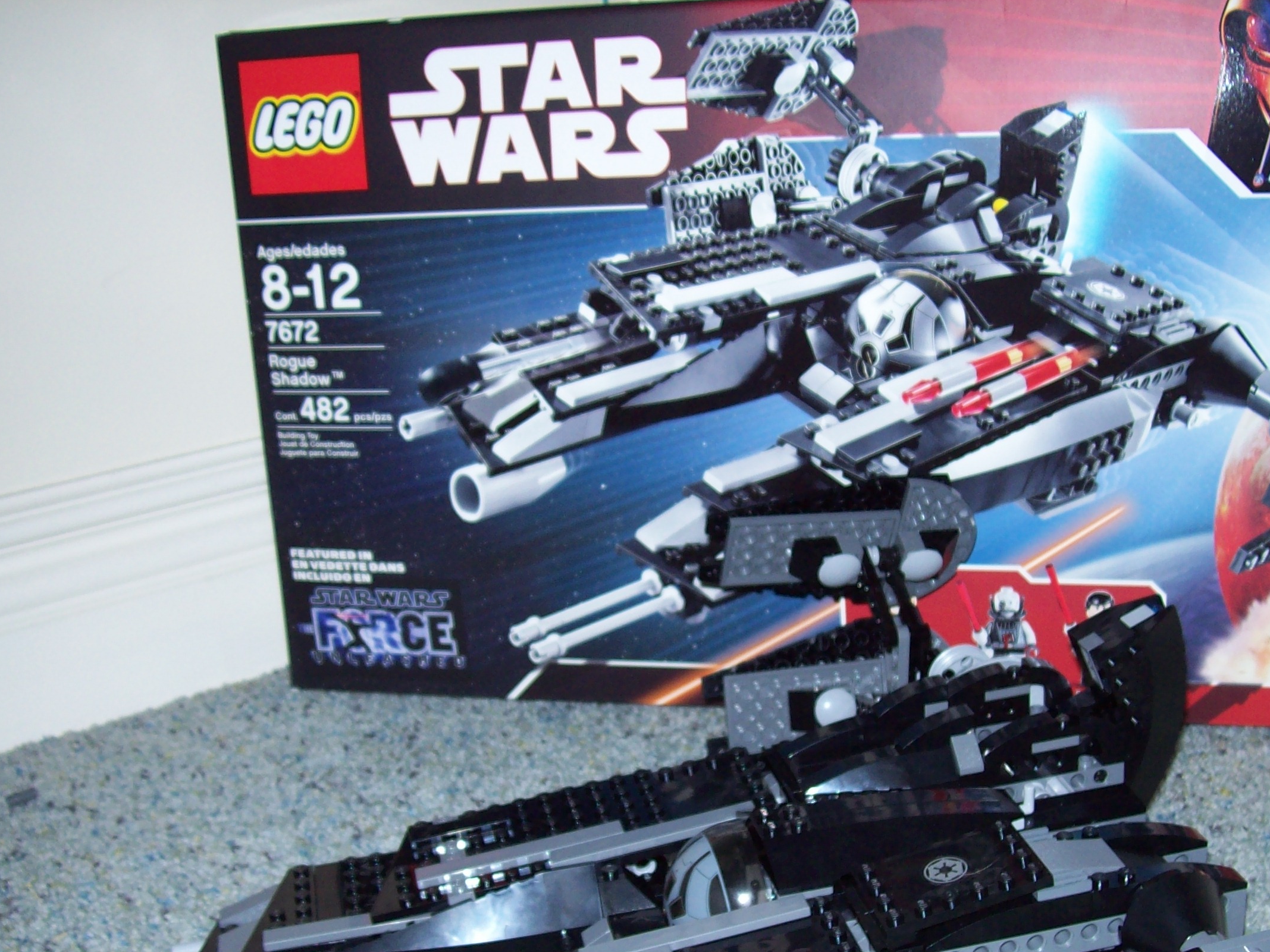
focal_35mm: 48
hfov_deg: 39.6
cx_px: 711
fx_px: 1761
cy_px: 631
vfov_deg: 30.1
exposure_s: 1/64
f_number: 2.7
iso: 80
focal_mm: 6
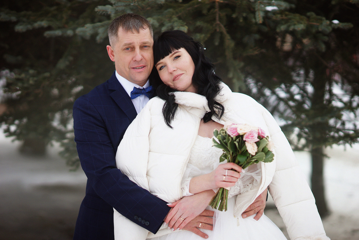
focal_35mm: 85
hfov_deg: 23.9
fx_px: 848
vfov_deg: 16.1
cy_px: 120
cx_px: 180
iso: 250
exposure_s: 1/4000
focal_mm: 85
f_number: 5
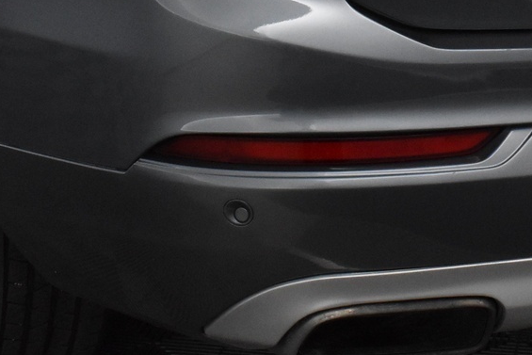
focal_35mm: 107
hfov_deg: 18.4
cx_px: 569
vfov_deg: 12.6
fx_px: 1588
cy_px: 0
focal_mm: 25
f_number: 7.1
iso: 3200
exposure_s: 1/200
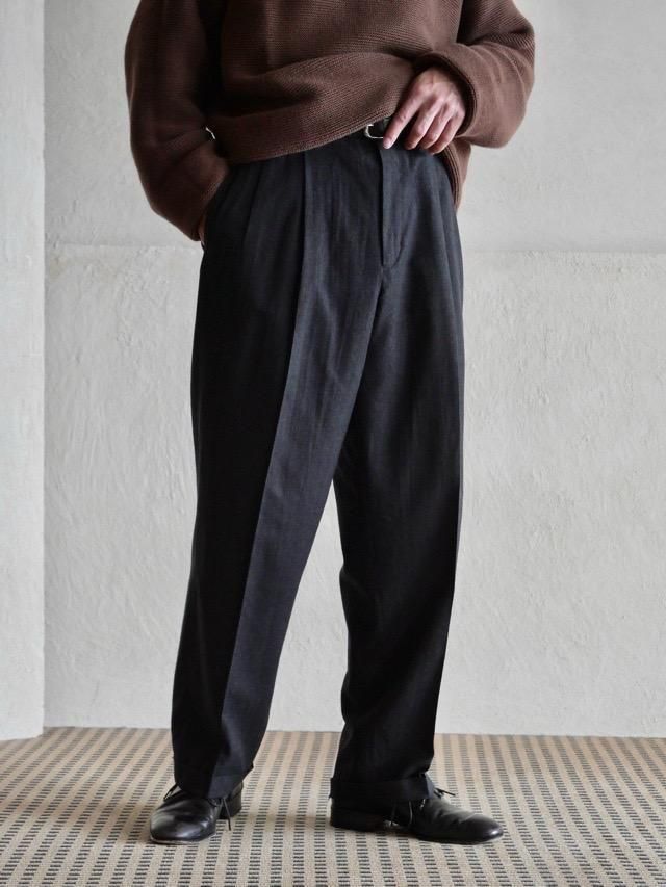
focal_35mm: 76
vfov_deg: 25.7
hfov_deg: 19.4
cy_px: 444
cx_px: 333
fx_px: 1949
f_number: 3.9
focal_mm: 38
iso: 1600
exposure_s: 1/100
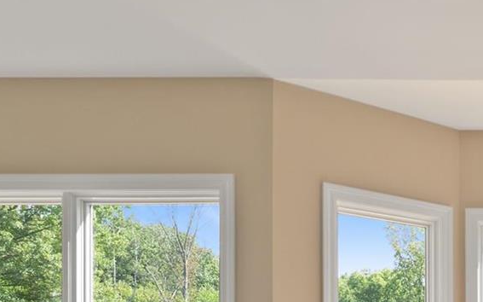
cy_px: 396
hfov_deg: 31.7
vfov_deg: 24.3
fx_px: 605
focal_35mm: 46
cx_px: 649
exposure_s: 1/13
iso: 400
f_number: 7.1
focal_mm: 8
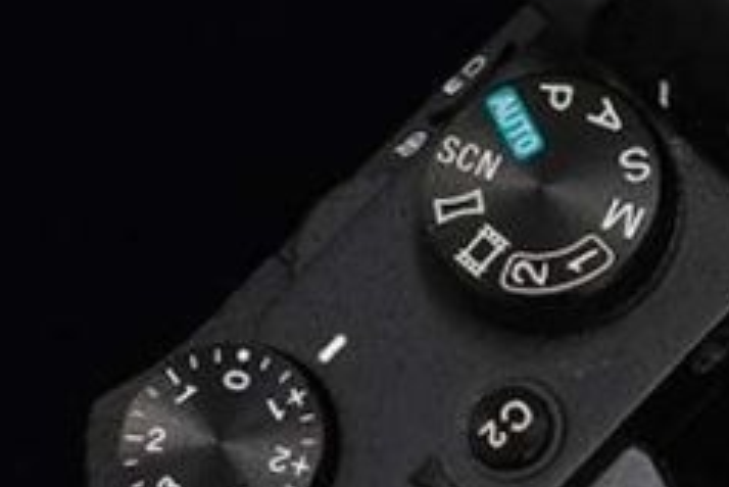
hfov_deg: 11.4
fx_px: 3465
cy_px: 487
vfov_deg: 8.0
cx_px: 1167
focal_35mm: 171
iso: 400
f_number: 16
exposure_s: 1/1.1
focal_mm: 35
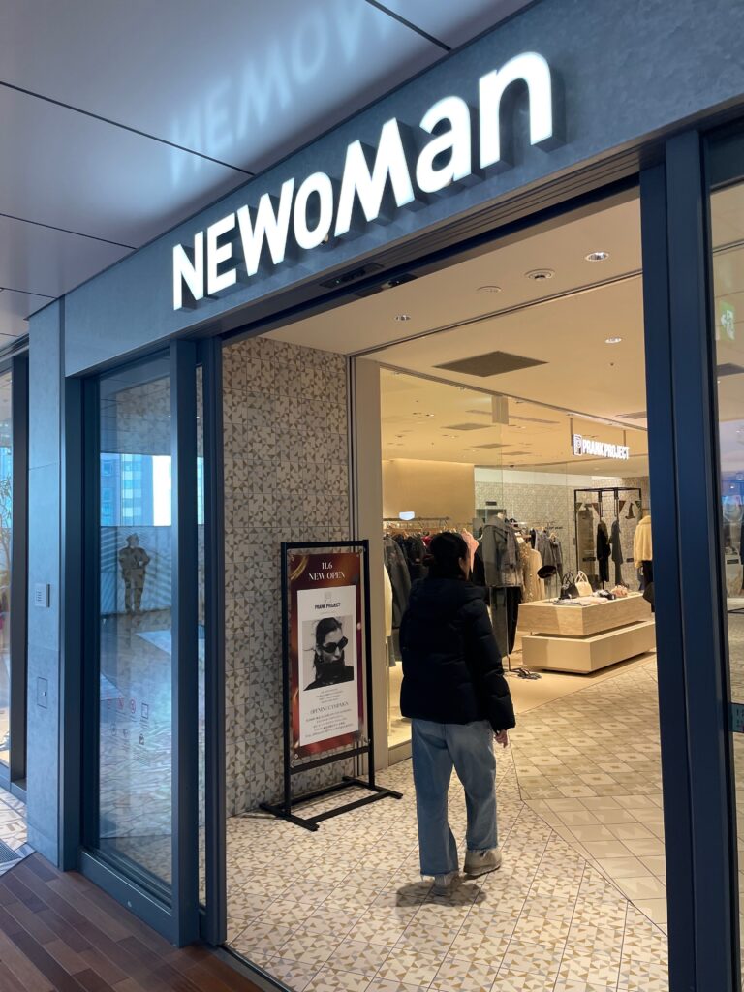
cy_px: 496
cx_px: 372
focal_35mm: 26
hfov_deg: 53.1
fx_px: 745
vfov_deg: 67.3
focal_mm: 4.2
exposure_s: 1/121
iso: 125
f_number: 1.6
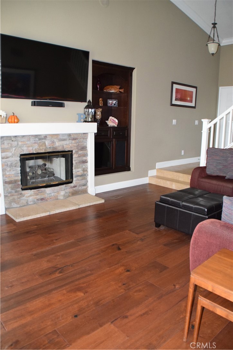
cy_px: 175
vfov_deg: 67.4
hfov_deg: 47.9
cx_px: 116
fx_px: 262
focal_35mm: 27
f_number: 3.5
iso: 2500
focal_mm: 18
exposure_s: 1/60
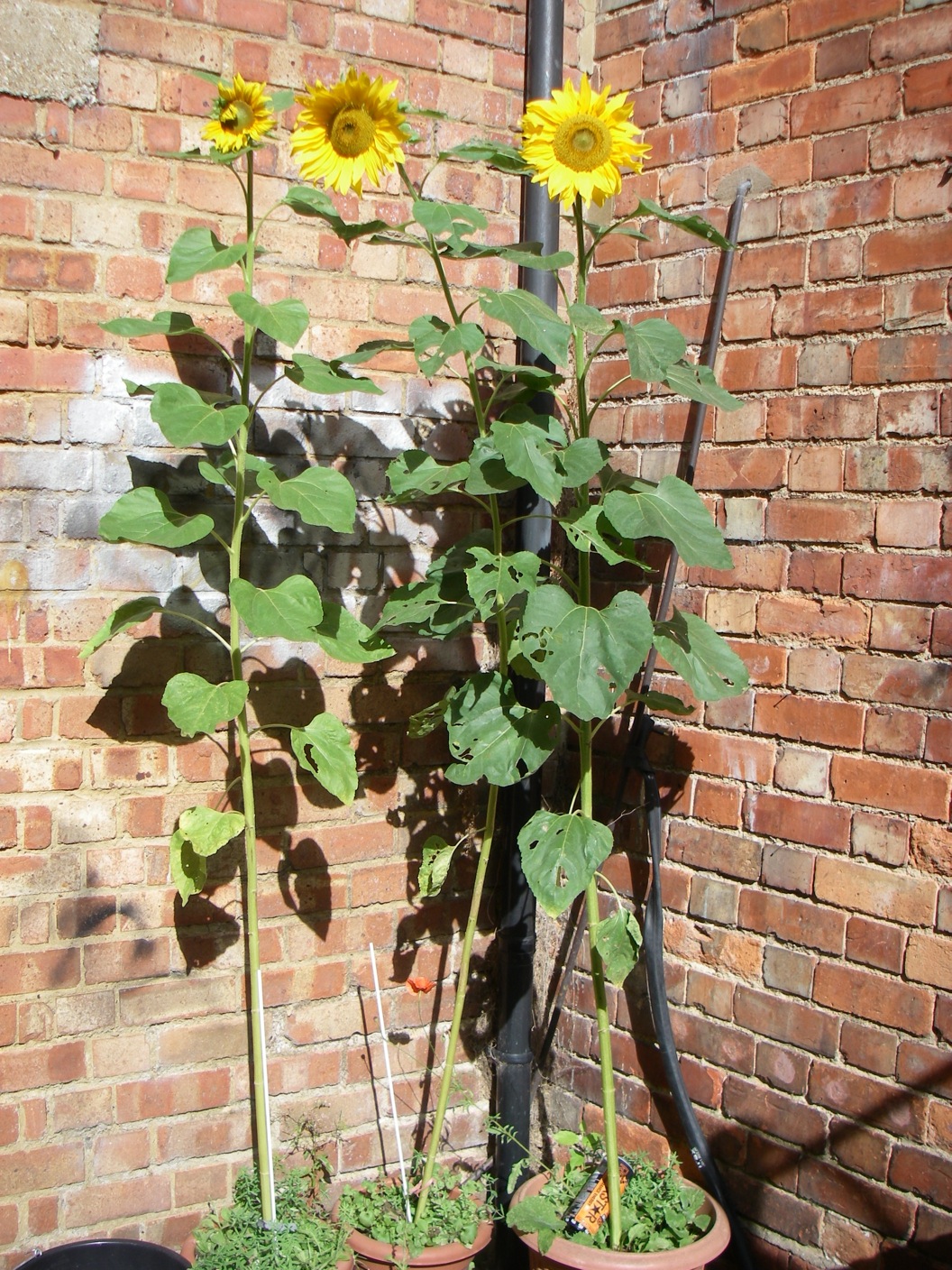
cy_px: 635
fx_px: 1393
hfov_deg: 37.7
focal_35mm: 38
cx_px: 476
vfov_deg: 49.0
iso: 64
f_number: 3.3
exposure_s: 1/400
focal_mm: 6.3
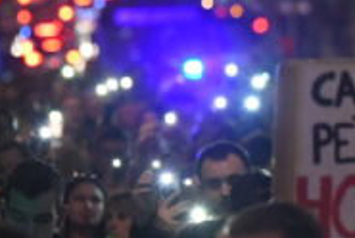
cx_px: 723
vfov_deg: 2.0
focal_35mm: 674
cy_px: 103
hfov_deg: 3.0
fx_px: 6657
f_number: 3.2
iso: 6400
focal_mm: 122
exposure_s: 1/320
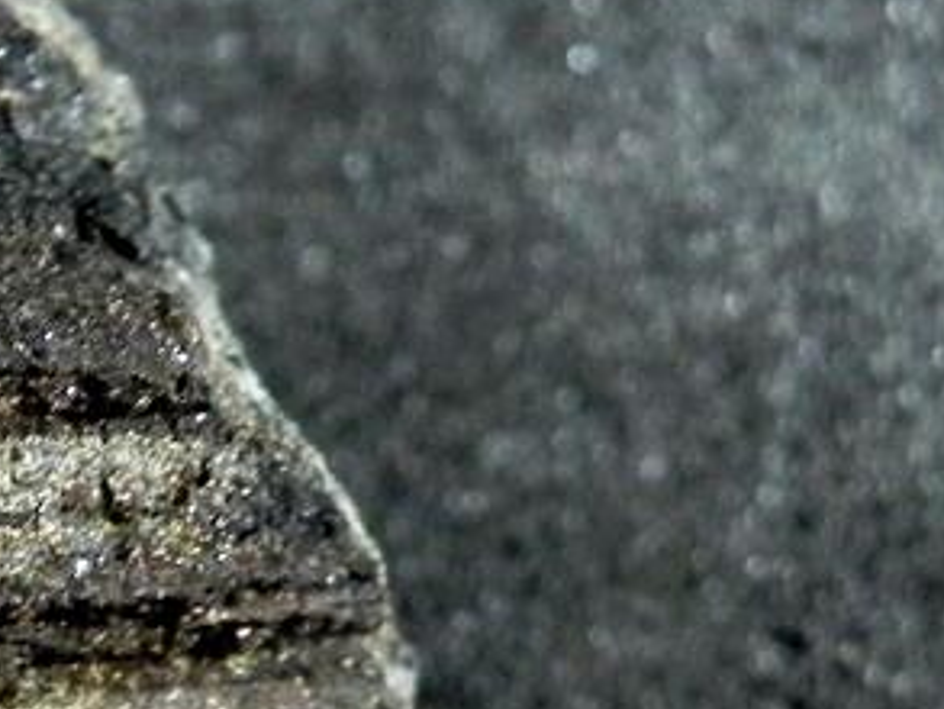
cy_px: 744
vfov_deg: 4.6
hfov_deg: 6.1
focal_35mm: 320
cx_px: -615
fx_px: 8730
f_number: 4
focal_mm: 13.4
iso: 400
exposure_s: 1/18.6
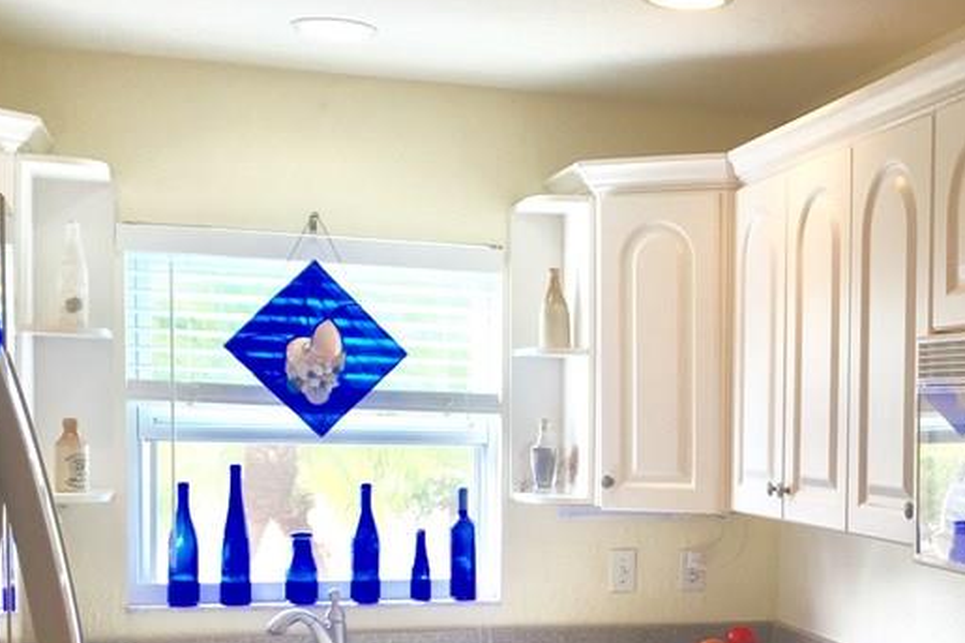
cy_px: 553
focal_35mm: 60
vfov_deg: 22.2
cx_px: 826
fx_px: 1608
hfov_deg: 32.1
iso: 40
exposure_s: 1/60
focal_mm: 4.15
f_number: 2.2
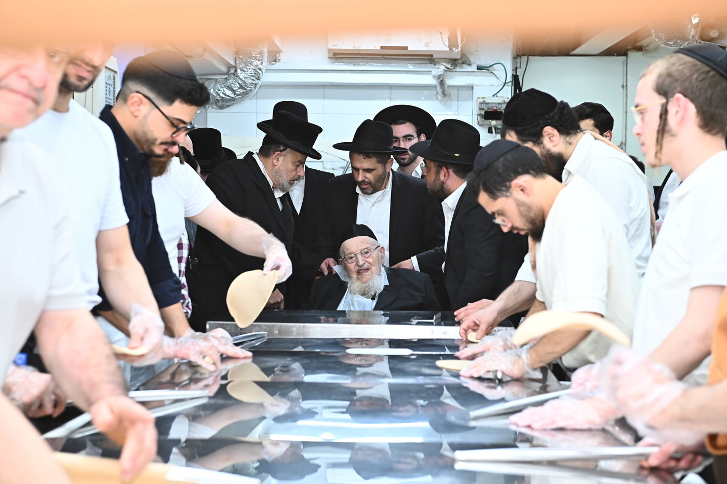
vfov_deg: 20.6
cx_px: 364
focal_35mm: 66
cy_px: 242
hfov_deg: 30.5
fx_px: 1332
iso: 1600
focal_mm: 66
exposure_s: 1/200
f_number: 5
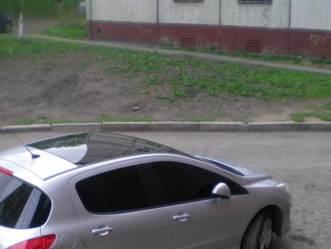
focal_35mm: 70
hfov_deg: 27.5
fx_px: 670
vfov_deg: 20.9
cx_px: 97
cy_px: 177
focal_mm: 6.3
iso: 105
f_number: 3.1
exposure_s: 1/63.1
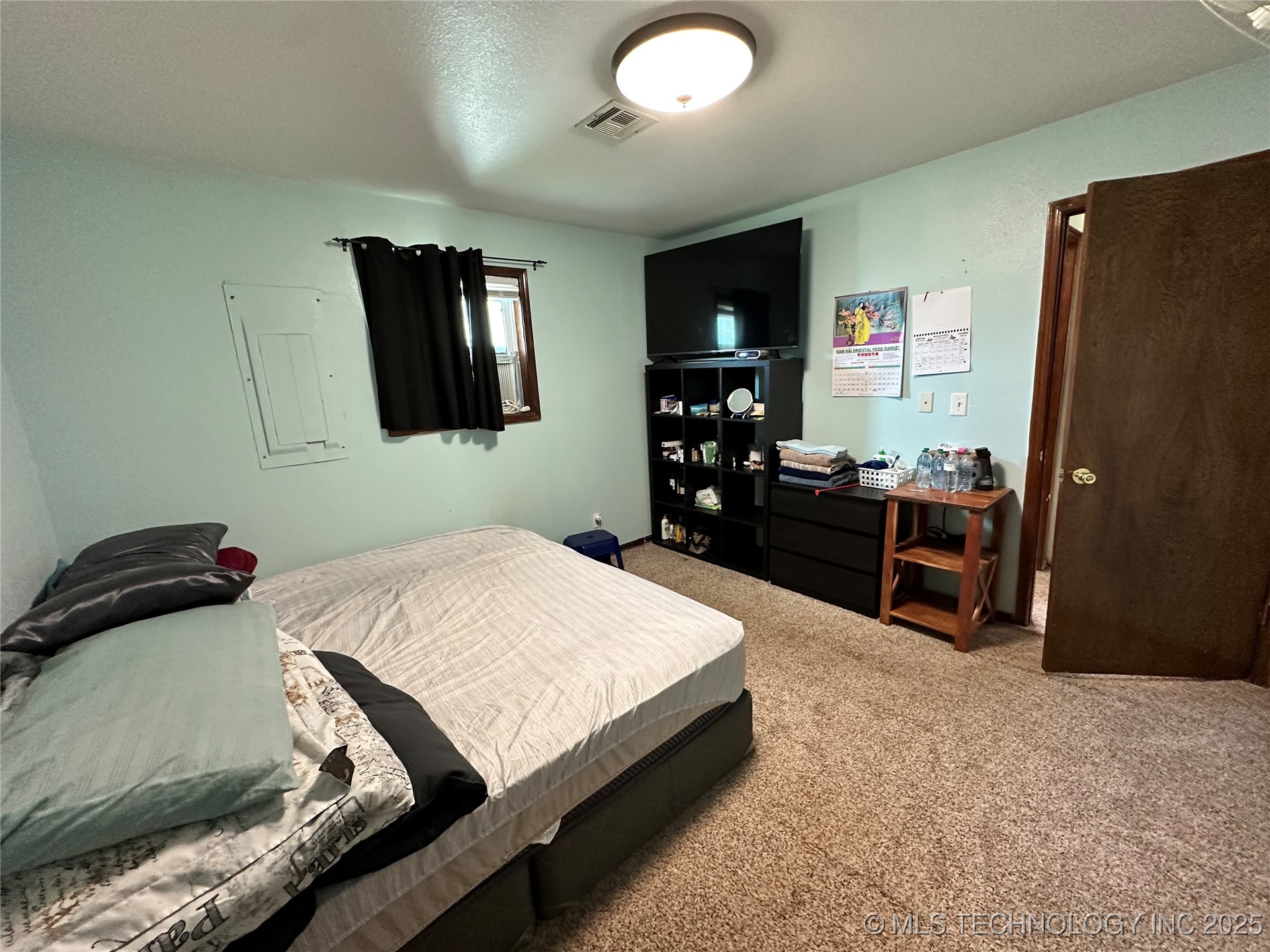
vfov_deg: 85.7
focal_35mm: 14
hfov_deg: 102.1
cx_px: 635
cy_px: 476
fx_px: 514
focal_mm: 2.22
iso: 400
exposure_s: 1/60
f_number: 2.2
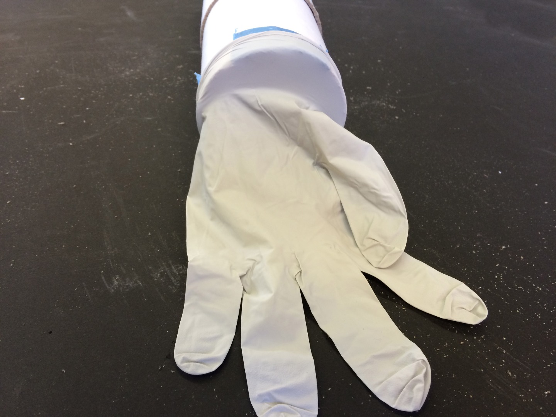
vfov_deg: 48.2
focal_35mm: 29
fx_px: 466
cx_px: 278
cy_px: 208
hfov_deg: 61.7
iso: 100
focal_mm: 4.15
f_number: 2.2
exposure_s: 1/30
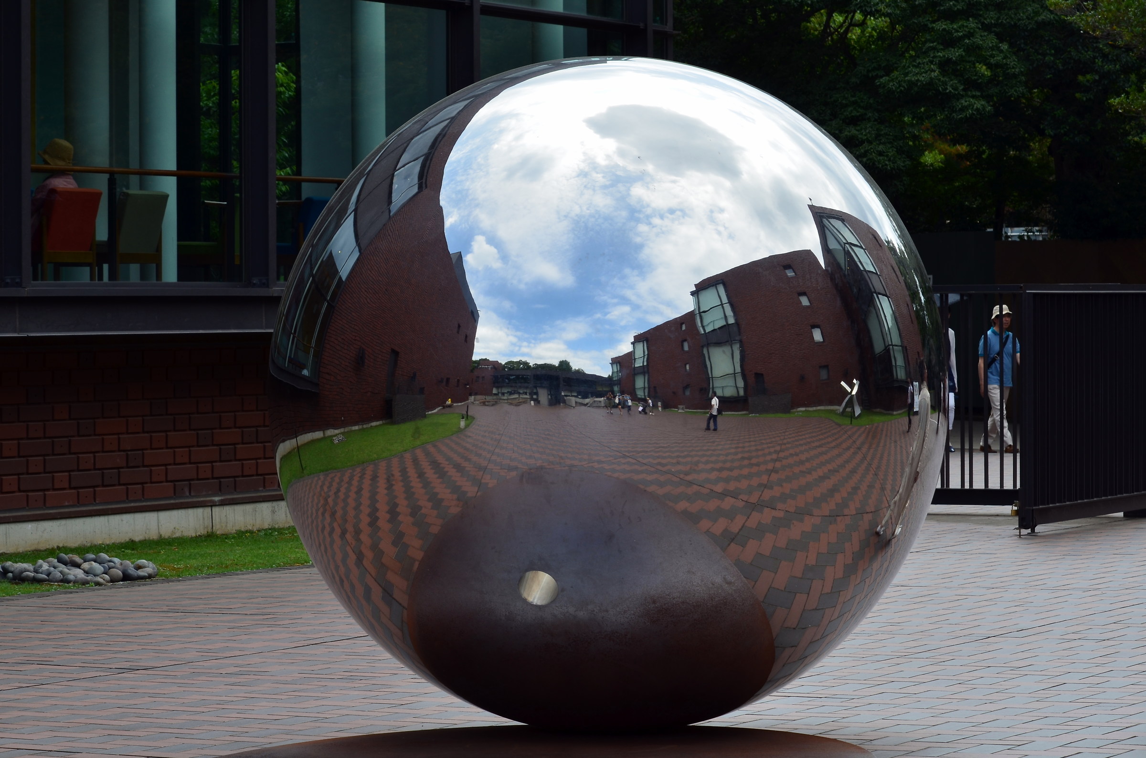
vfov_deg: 11.4
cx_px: 573
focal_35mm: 120
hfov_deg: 17.1
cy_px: 379
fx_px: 3812
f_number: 11
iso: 110
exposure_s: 1/125
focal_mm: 80
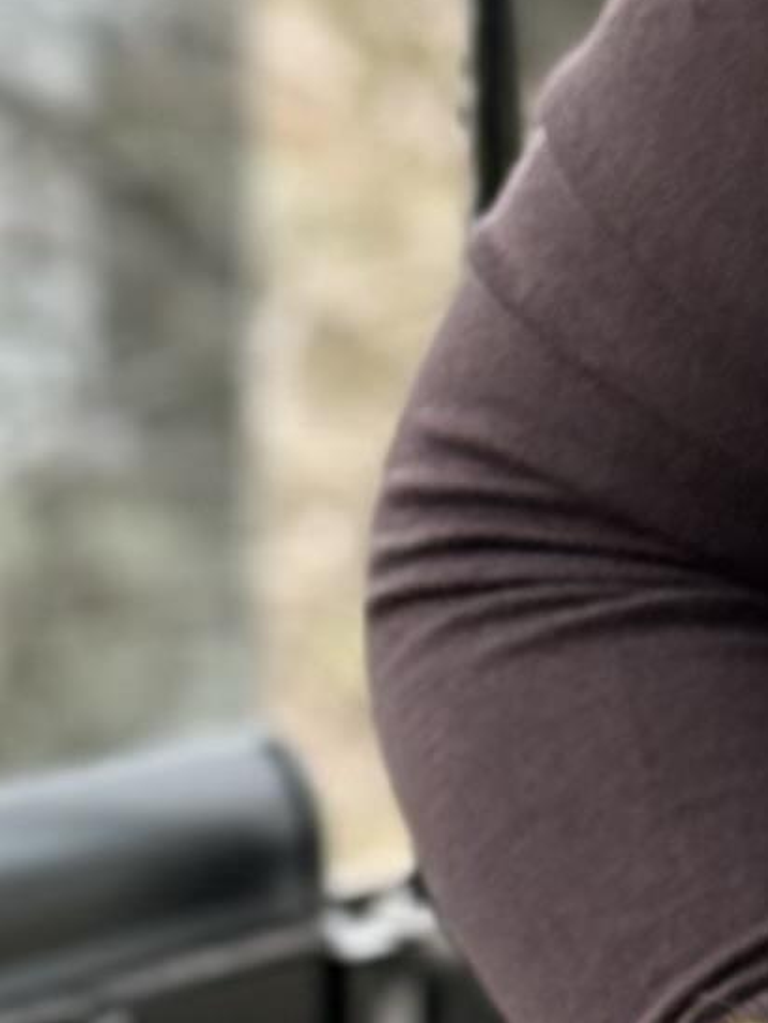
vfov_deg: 5.6
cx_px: 2296
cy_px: 648
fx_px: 10497
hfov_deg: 4.1
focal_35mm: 355
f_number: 1.78
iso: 100
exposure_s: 1/243
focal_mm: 6.76
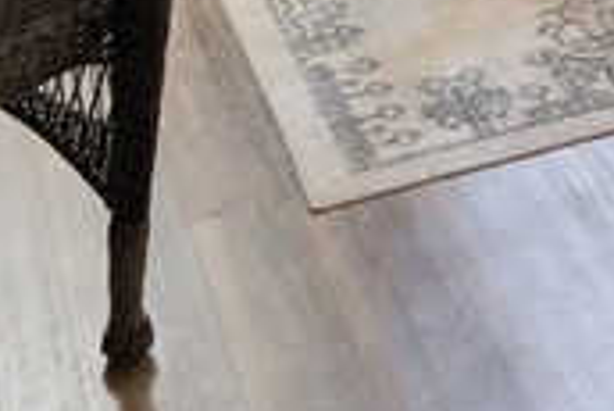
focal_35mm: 98
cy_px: -781
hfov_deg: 19.4
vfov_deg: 10.4
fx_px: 1672
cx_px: 764
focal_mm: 11
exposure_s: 1/80
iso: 1250
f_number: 2.8
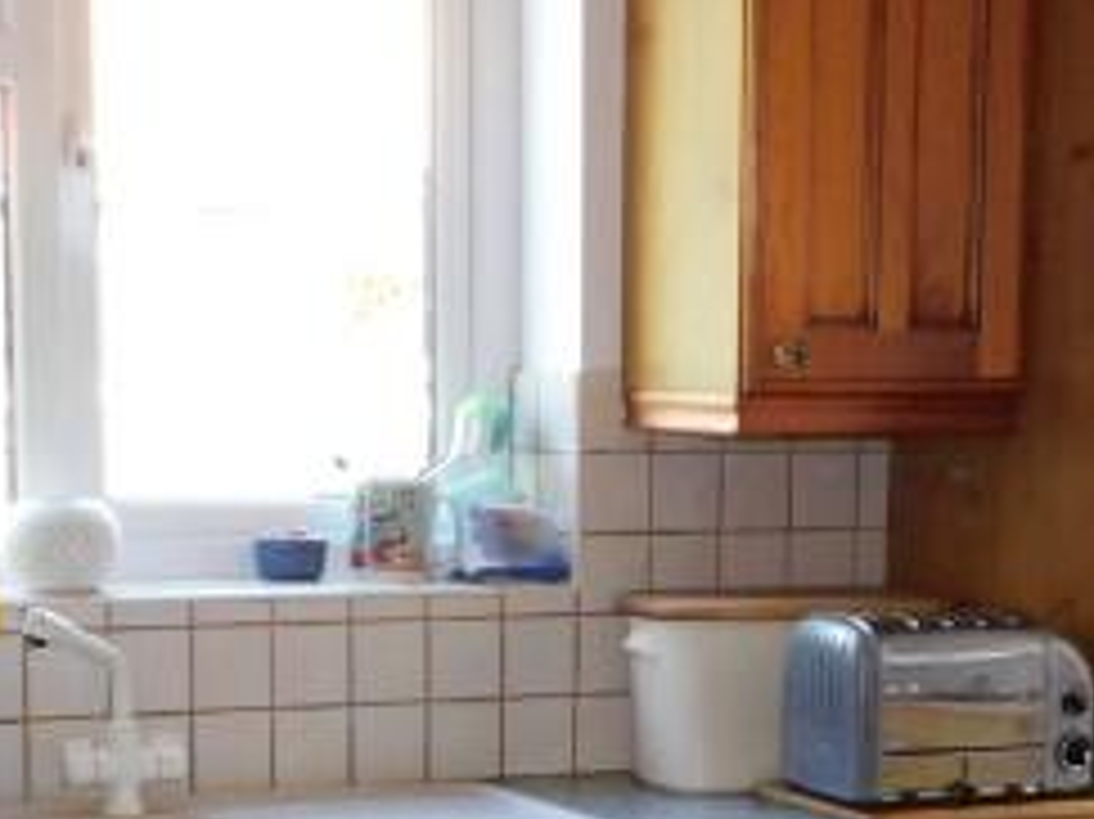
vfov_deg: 14.7
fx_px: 3064
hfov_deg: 20.2
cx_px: 594
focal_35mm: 97
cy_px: 994
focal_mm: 4
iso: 200
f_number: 3
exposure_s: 1/30
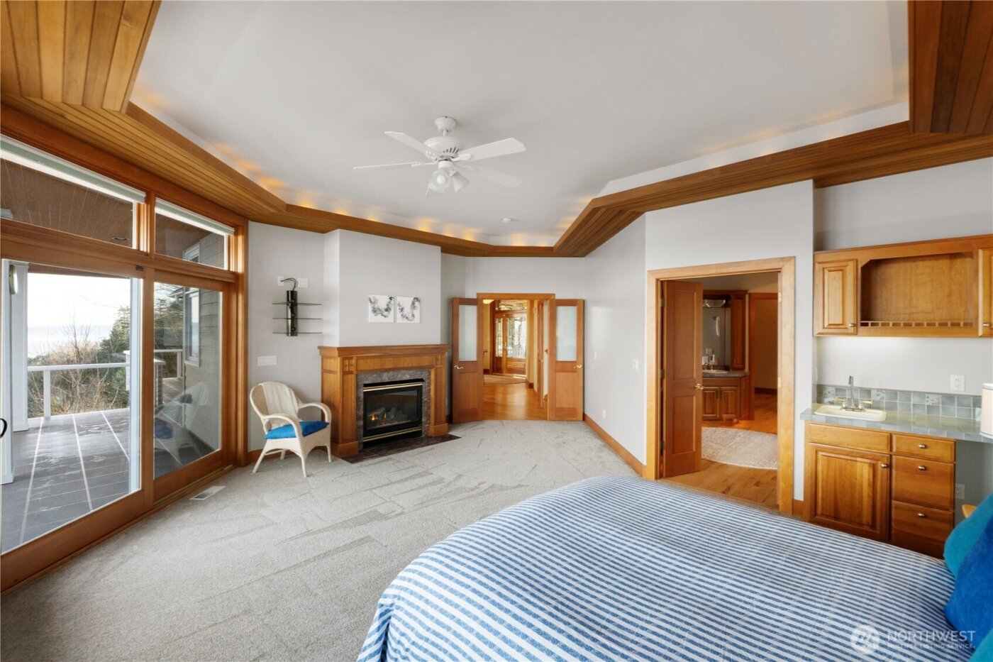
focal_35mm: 16
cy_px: 331
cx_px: 496
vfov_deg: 74.6
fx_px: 434
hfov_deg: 97.6
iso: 800
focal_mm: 10.5
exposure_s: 1/6
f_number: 9
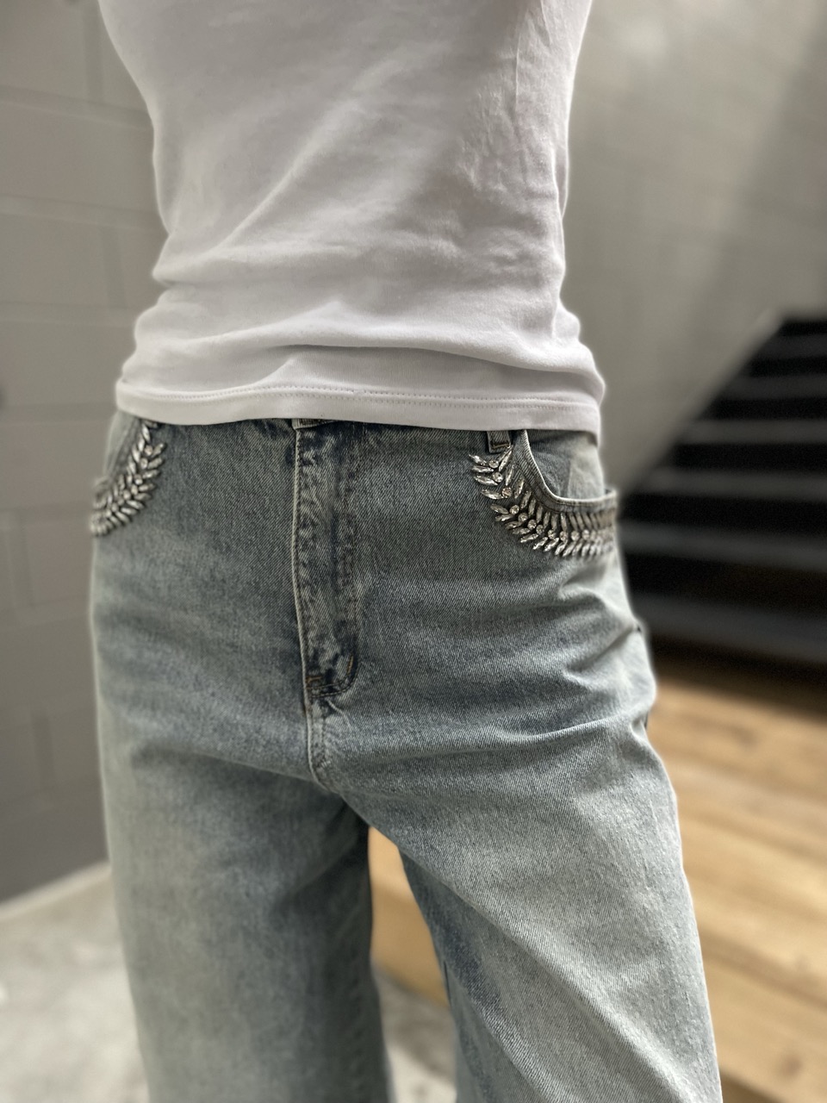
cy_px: 552
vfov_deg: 67.3
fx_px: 828
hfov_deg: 53.1
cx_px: 414
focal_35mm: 26
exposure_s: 1/40
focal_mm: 5.1
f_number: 1.6
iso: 640
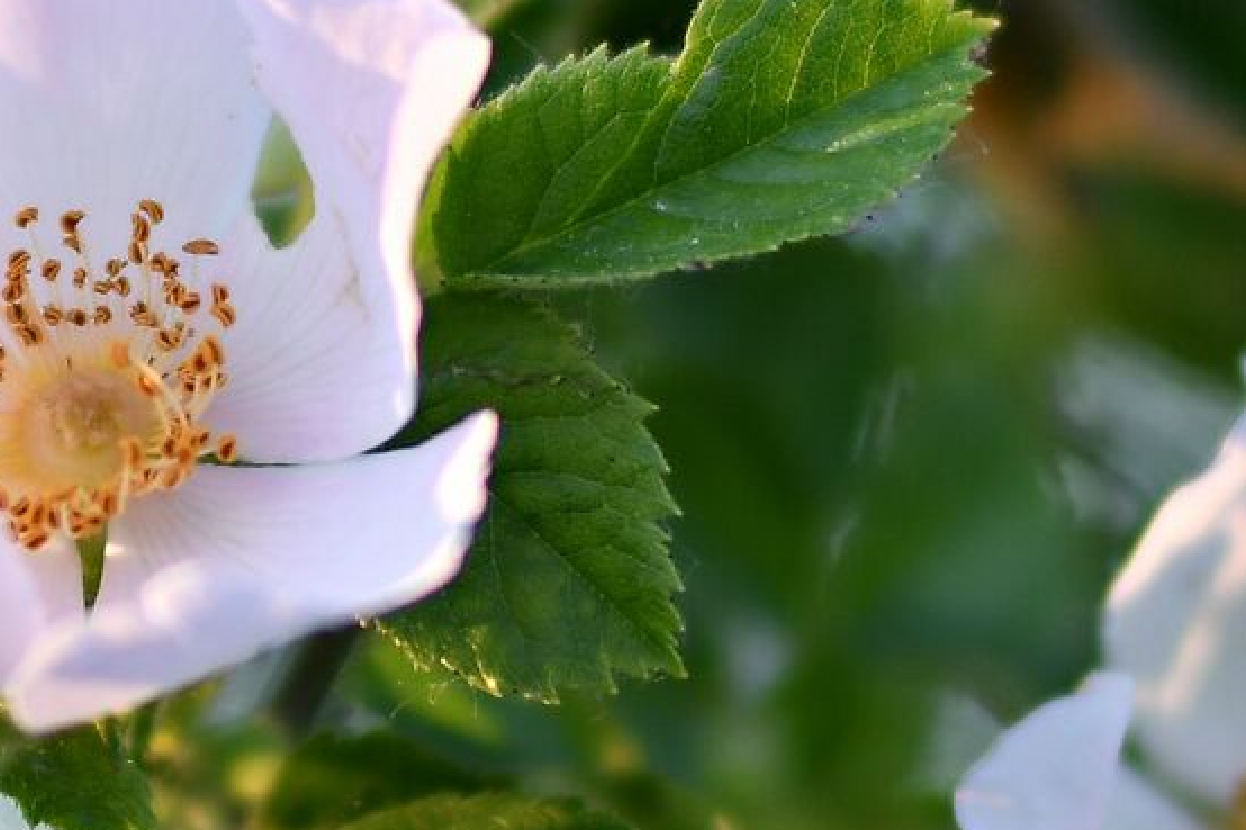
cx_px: 92
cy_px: 414
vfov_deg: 2.5
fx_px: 19029
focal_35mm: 550
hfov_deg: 3.7
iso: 100
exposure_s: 1/640
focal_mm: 85
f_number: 1.4
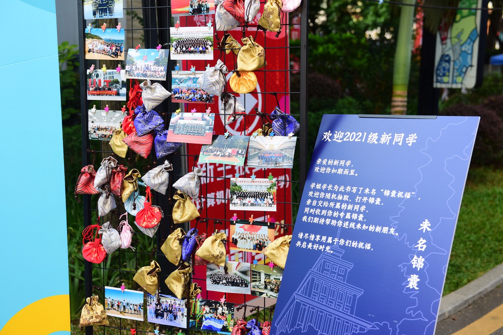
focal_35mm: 52
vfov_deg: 26.0
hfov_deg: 38.2
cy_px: 168
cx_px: 252
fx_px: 726
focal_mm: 52
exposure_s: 1/200
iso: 200
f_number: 4.5
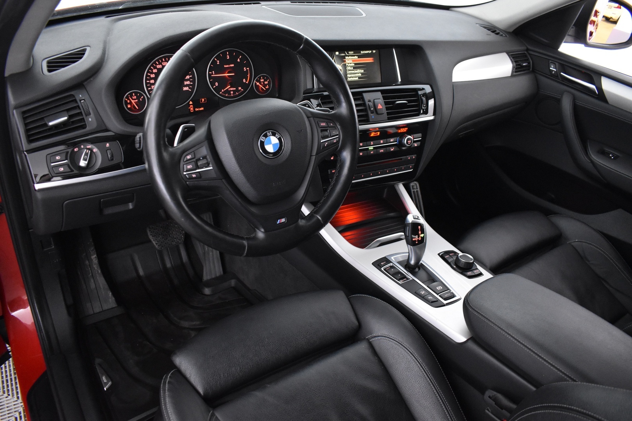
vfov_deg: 47.9
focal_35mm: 27
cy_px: 210
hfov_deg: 67.4
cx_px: 316
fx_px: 474
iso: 3200
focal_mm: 18
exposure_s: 1/30
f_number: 3.5
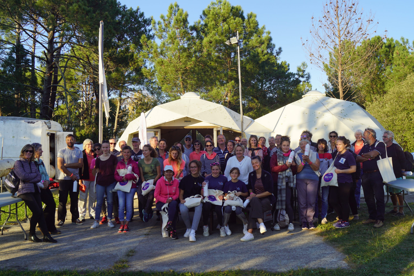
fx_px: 379
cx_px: 207
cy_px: 138
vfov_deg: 40.0
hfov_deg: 57.2
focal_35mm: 33
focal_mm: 22
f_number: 8
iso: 100
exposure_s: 1/125
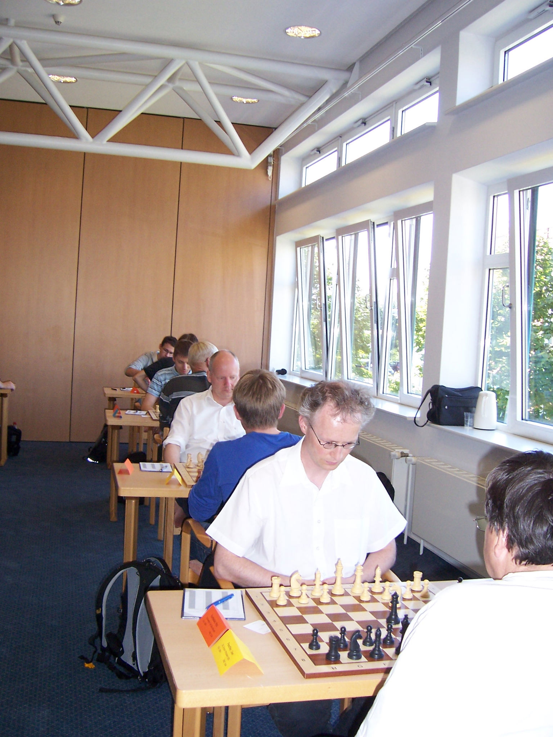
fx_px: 767
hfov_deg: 39.7
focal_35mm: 36
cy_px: 368
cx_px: 276
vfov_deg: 51.4
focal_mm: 6
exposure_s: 1/125
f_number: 3
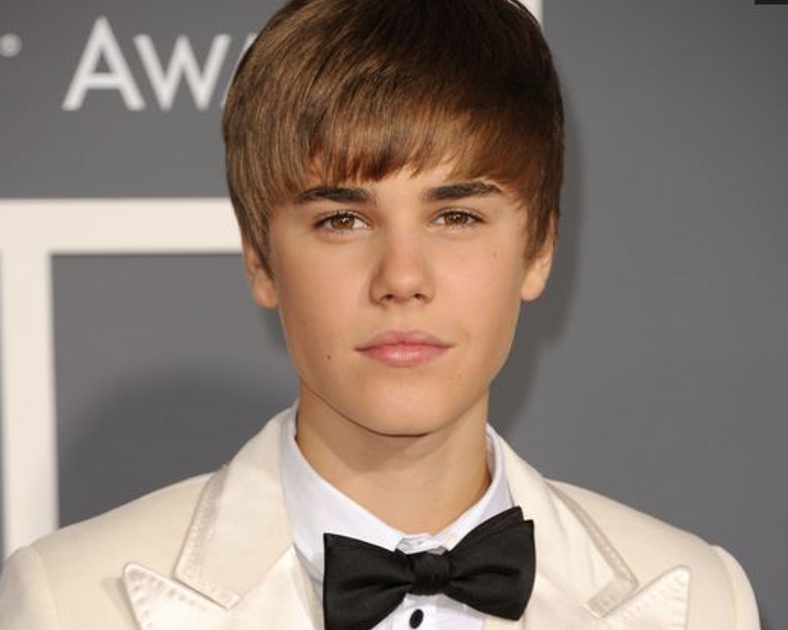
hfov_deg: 4.1
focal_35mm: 471
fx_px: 10985
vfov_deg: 3.3
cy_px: 527
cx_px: 386
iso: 640
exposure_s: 1/250
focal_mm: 300
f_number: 7.1
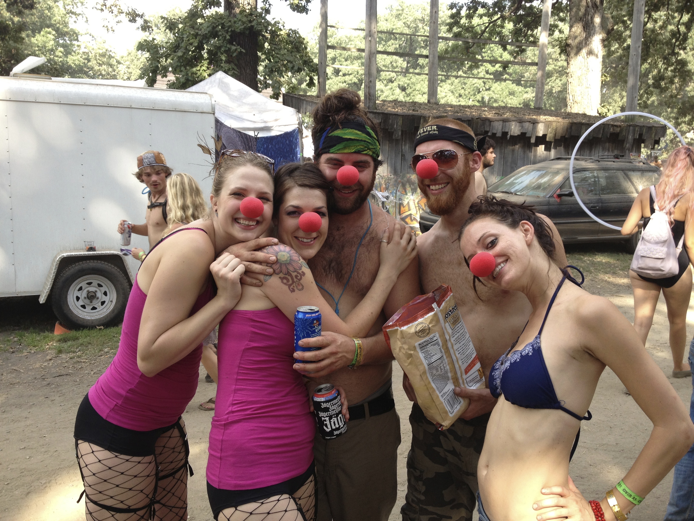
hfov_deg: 52.6
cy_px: 260
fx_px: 702
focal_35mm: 35
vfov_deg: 40.7
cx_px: 347
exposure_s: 1/191
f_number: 2.4
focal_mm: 4.28
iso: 50
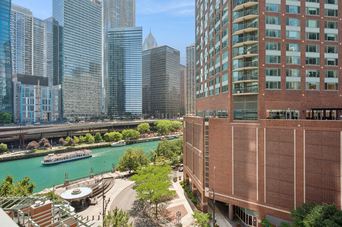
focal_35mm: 20
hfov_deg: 84.0
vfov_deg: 61.8
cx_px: 171
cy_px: 114
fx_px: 190
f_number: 10
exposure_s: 1/40
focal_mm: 20
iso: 100
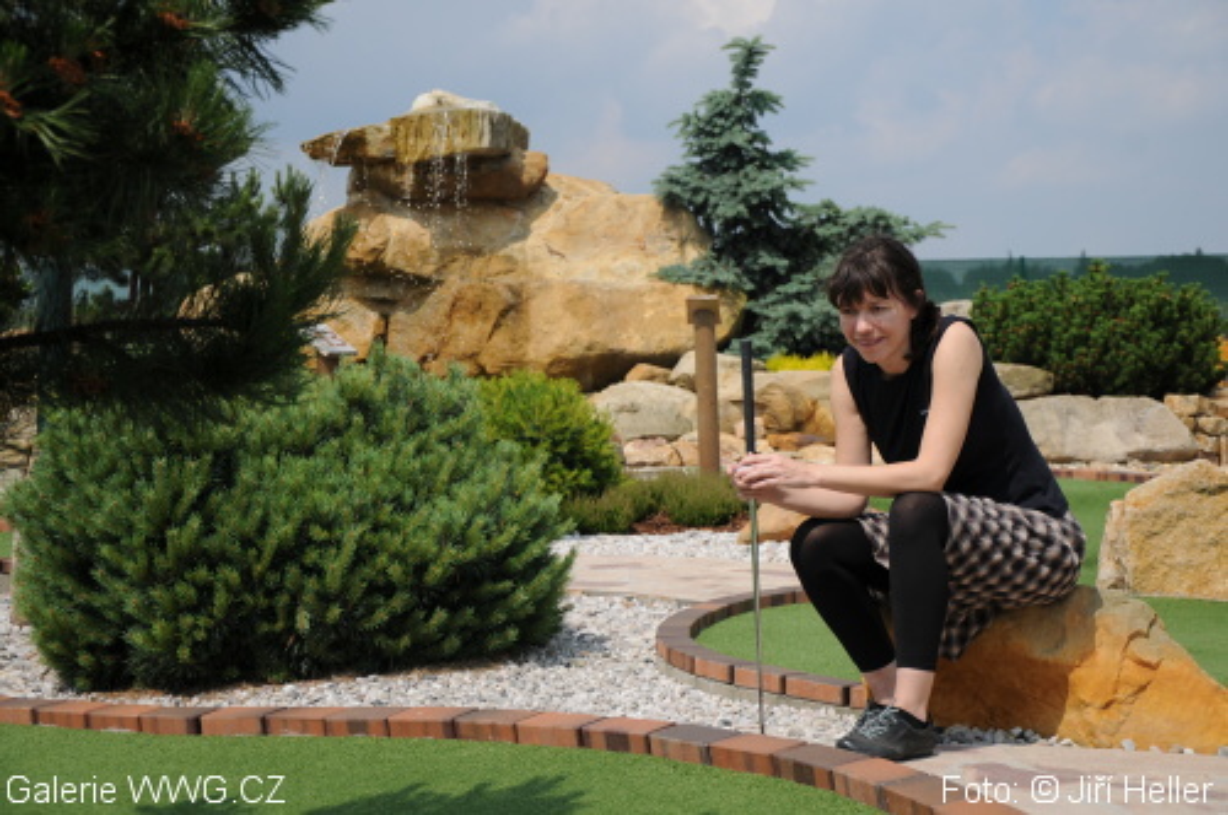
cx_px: 614
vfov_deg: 20.1
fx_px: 2299
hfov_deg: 29.9
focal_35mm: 68
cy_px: 408
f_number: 4.8
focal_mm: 45
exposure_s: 1/1600
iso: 200
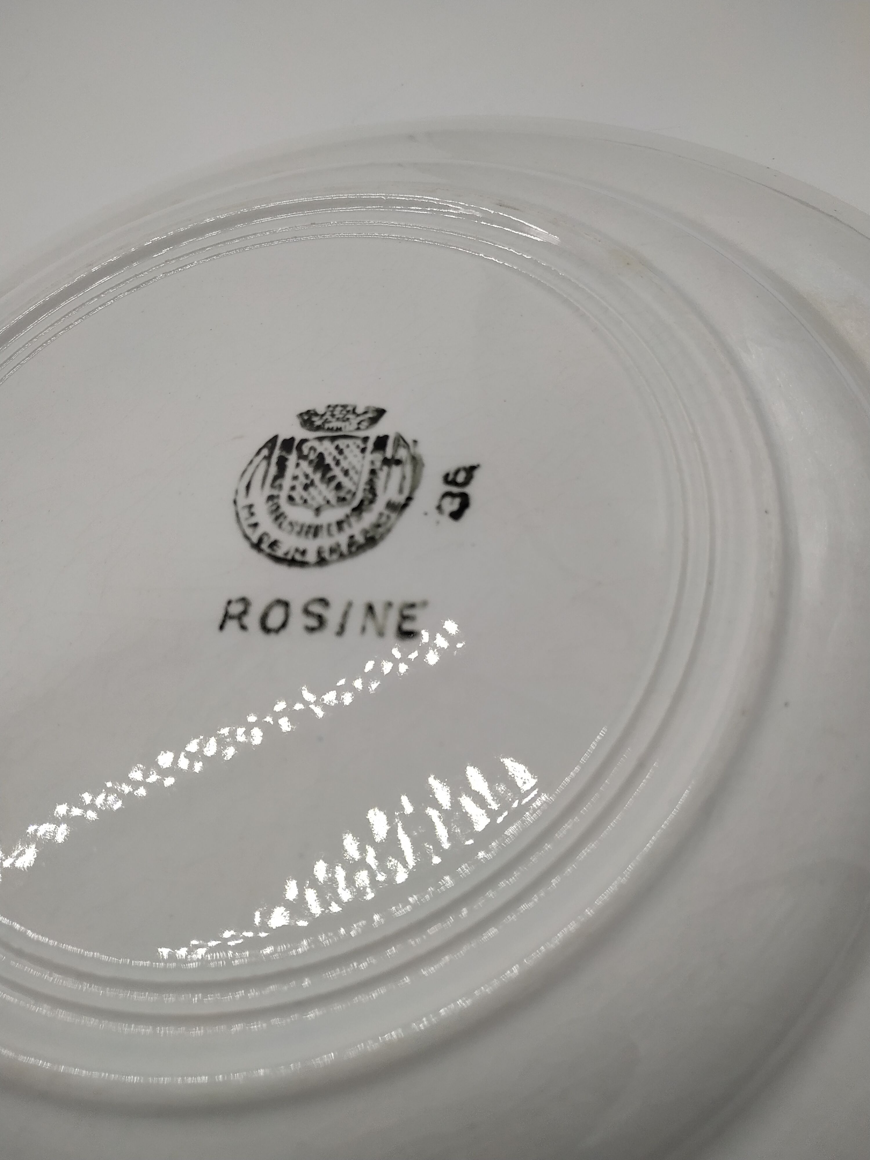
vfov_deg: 71.6
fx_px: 804
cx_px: 435
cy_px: 580
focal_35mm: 24
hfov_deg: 56.8
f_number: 1.9
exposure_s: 1/594
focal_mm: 3.94
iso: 100
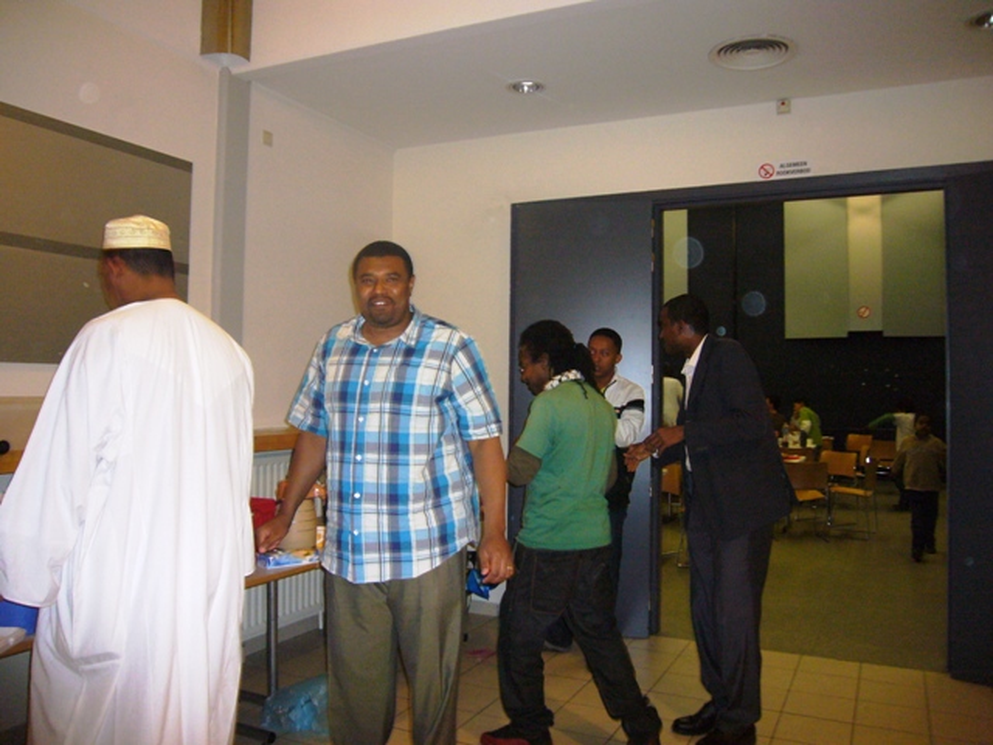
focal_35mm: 28
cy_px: 372
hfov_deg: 63.4
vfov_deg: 49.7
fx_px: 803
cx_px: 496
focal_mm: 4.6
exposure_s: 1/30
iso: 200
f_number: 2.8
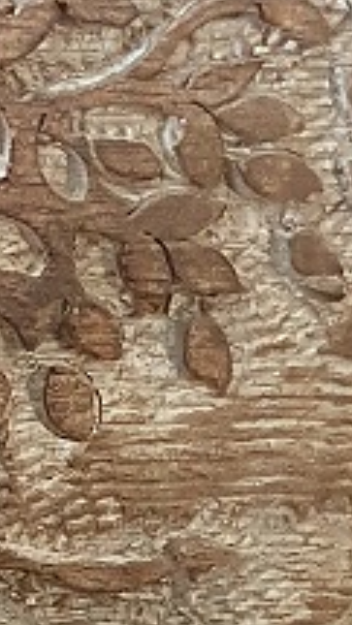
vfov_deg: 15.9
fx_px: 2206
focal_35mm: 133
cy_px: 561
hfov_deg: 8.0
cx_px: -657
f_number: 1.5
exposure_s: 1/33
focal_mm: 4.32
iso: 640
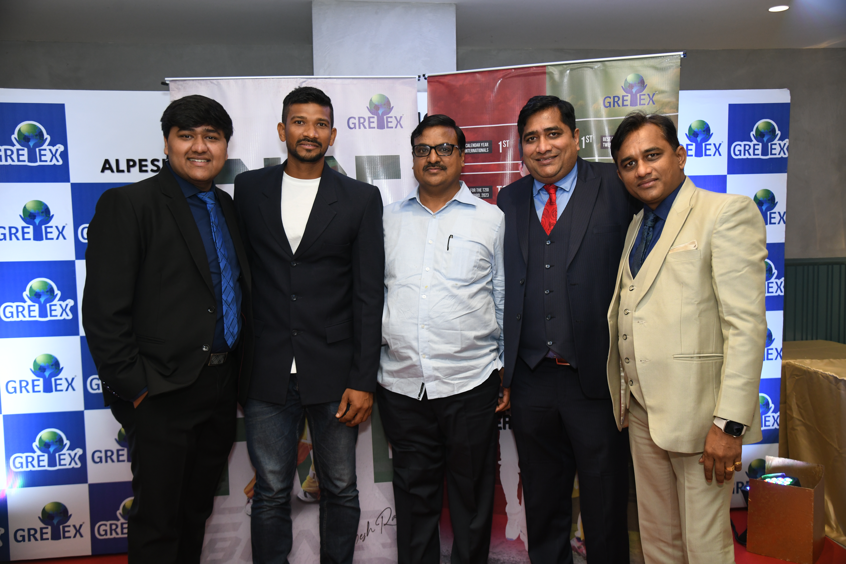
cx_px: 423
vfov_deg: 41.1
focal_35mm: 32
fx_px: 752
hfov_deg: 58.7
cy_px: 282
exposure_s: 1/160
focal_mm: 32
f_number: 4.5
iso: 1250
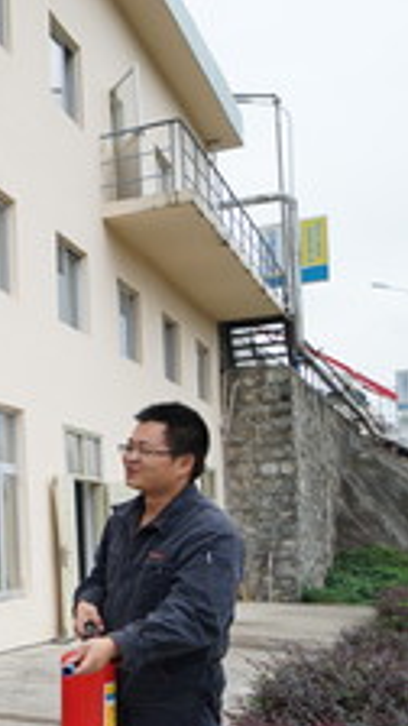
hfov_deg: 16.5
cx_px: -398
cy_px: 535
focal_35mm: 56
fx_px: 1077
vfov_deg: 36.4
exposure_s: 1/160
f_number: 8
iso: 100
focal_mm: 24
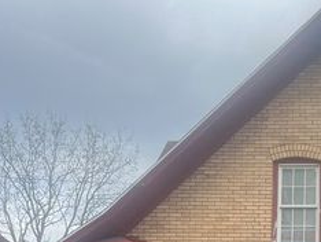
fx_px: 687
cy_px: 272
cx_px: 313
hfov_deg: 25.2
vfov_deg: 19.1
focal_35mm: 74
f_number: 1.5
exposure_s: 1/3165
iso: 50
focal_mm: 5.7
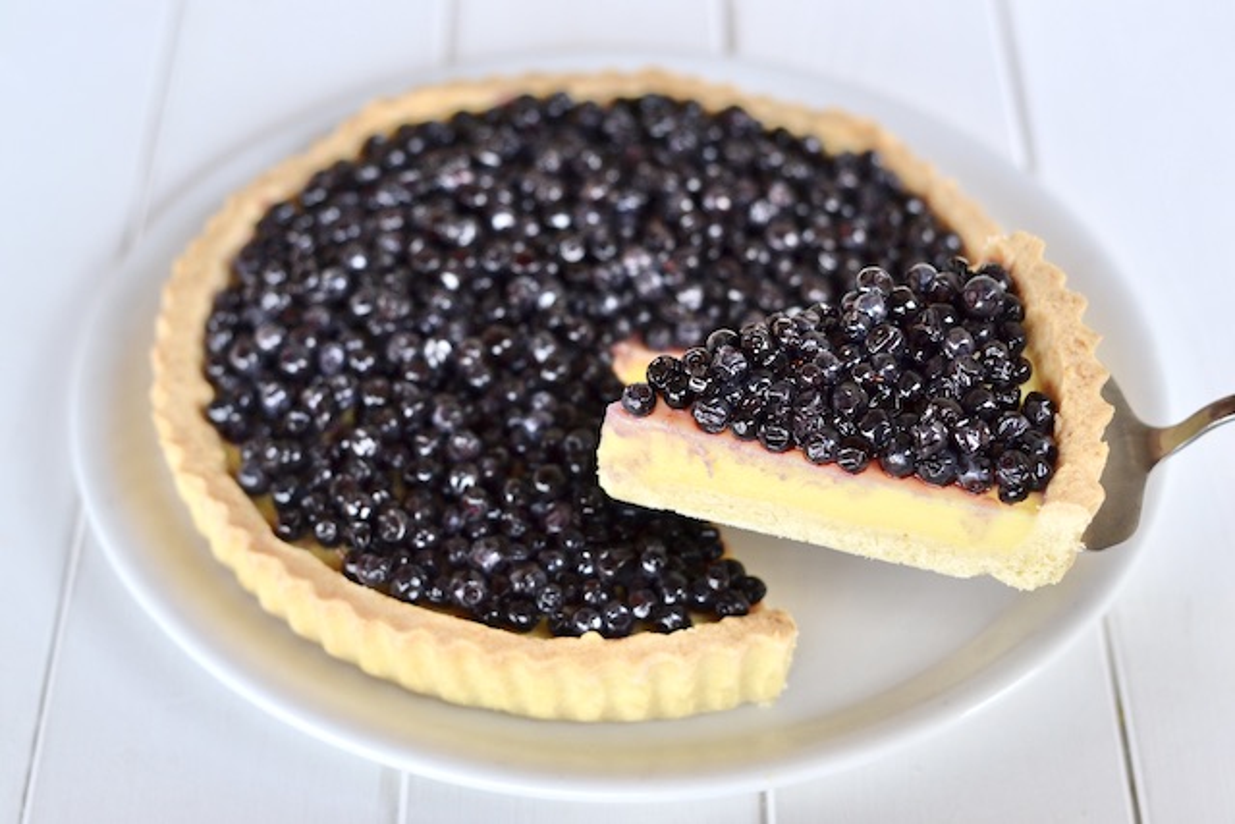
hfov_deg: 27.0
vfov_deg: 18.2
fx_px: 2573
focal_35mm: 75
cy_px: 412
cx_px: 618
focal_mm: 50
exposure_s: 1/640
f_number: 3.2
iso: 800
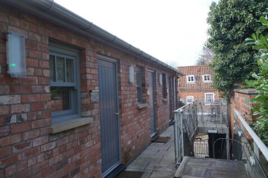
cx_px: 134
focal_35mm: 30
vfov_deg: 43.6
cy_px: 89
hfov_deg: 61.9
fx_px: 223
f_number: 8
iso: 250
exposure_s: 1/60
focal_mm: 20
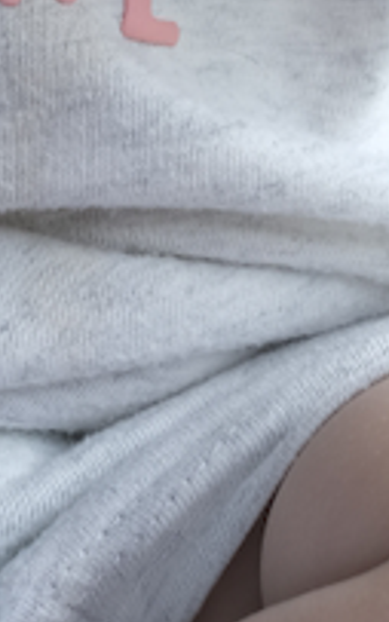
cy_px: -1140
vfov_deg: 7.2
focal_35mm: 264
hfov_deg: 5.0
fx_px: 4475
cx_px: 86
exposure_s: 1/180
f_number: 5
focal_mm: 27
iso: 160
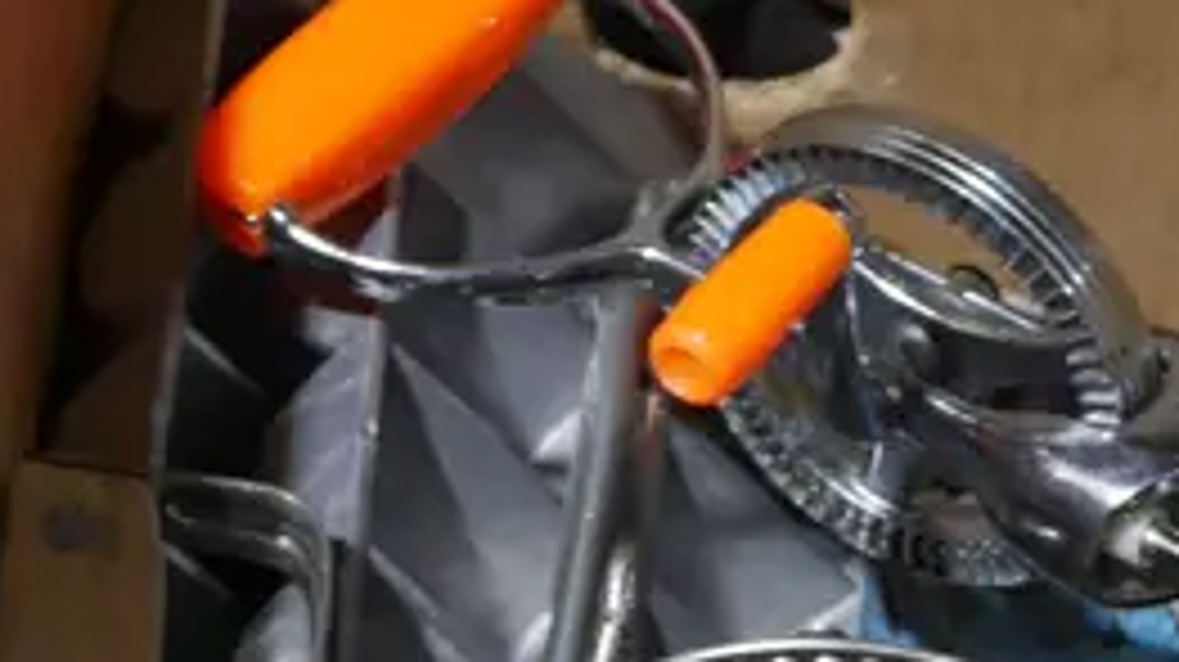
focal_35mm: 145
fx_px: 4530
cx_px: 1393
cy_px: 1081
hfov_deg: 14.4
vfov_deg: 8.1
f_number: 4
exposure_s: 1/60
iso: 400
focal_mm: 17
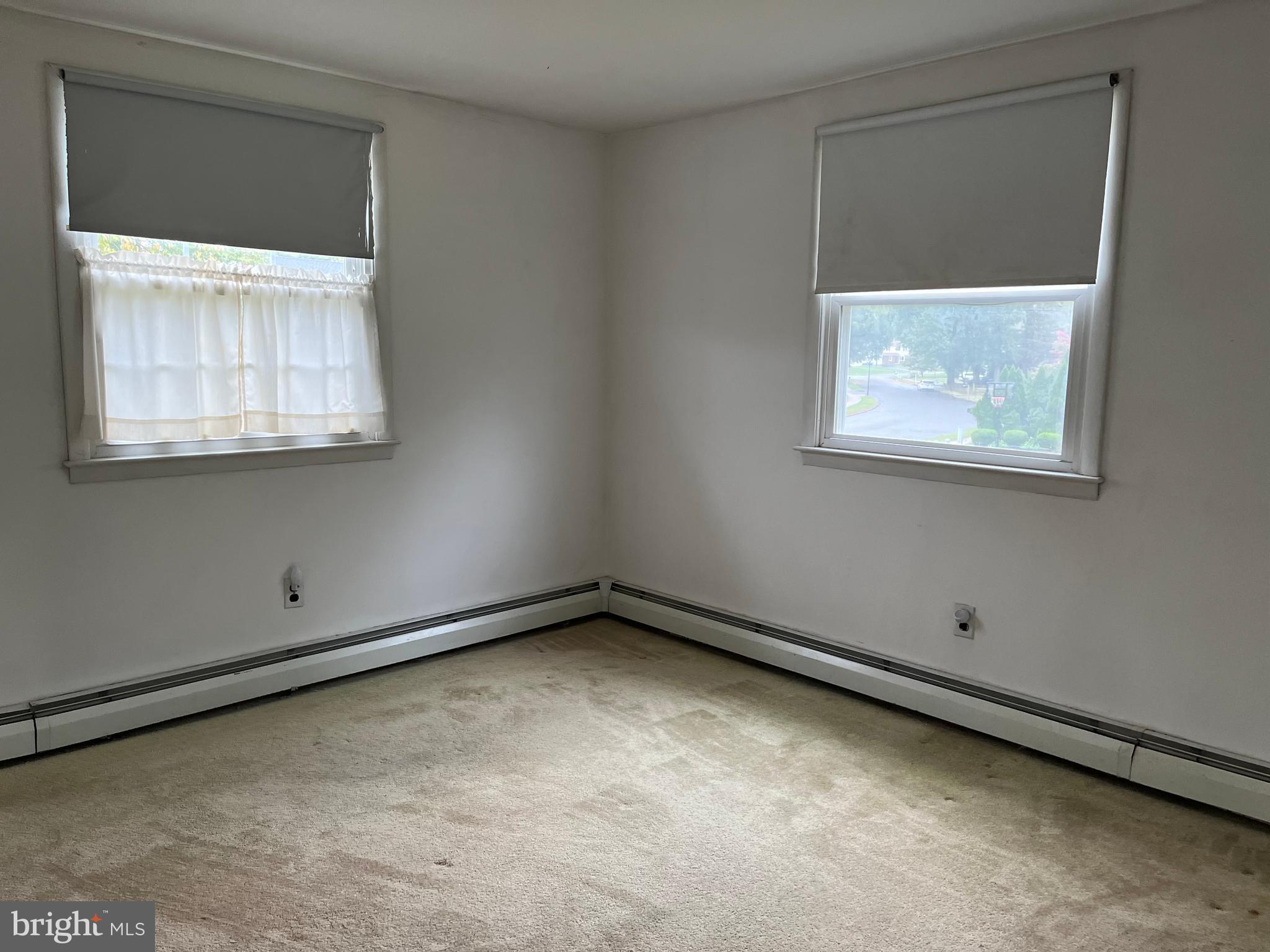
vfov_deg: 53.1
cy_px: 476
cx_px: 635
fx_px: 954
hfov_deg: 67.3
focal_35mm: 26
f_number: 1.6
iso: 125
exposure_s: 1/117
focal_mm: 5.1
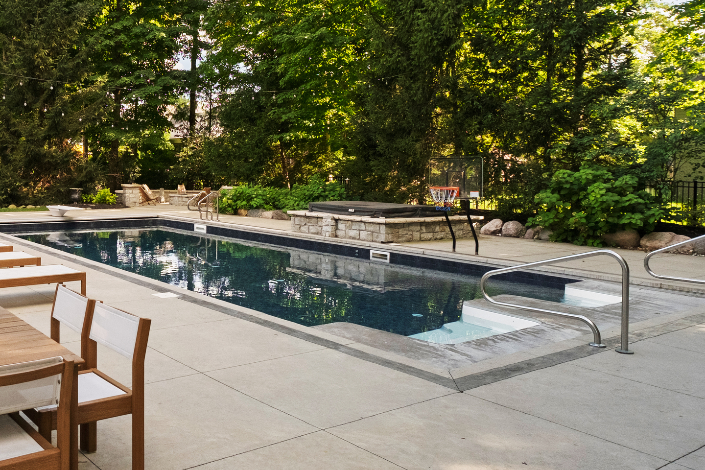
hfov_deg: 55.2
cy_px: 175
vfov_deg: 40.8
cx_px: 156
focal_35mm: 32
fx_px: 627
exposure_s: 1/250
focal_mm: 10
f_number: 4
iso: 400
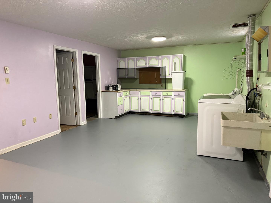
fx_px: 188
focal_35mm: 24
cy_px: 102
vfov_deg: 56.8
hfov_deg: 71.6
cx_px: 136
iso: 500
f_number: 1.78
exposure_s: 1/60
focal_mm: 6.76
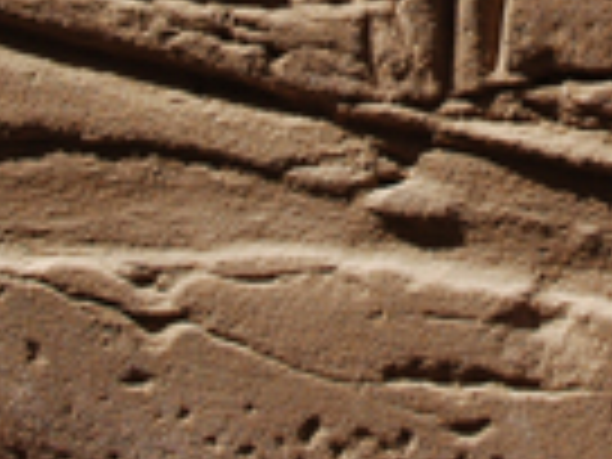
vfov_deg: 14.4
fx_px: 1680
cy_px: -261
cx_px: 540
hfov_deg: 20.3
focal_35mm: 95
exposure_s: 1/400
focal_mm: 18
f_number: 10
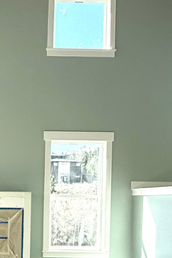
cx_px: -23
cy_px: 209
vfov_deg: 36.8
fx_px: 373
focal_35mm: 52
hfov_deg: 24.1
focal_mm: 2.22
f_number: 2.2
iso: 64
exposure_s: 1/355
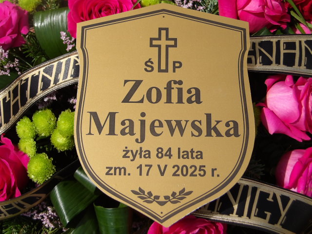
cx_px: 156
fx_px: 631
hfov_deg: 27.8
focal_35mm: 70
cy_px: 117
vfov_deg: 21.0
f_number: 4.9
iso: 100
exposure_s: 1/837
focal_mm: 12.5
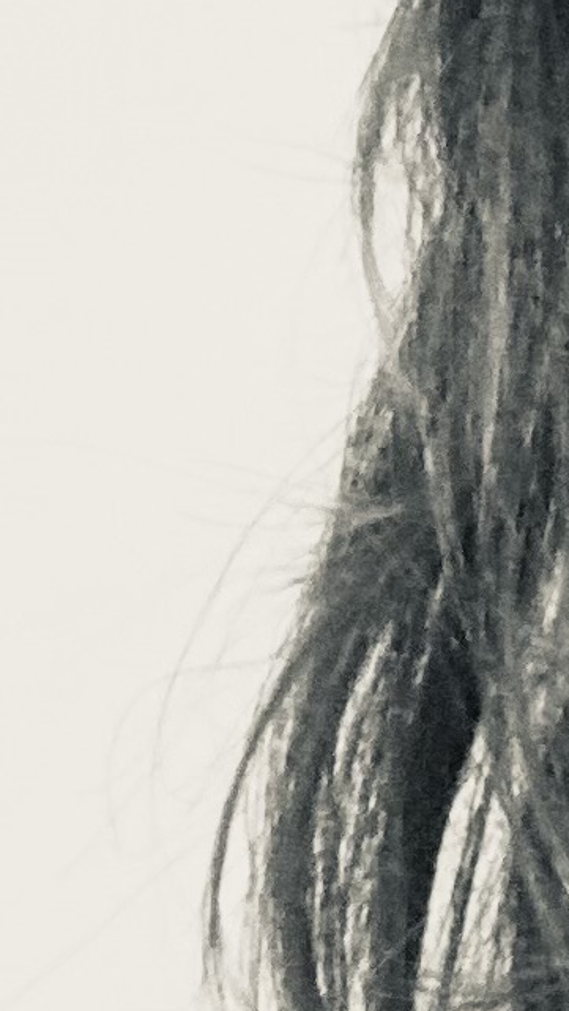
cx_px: 1274
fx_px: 4502
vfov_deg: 12.8
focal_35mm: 168
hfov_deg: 6.9
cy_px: 789
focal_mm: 2.87
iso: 320
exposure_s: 1/40
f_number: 2.2
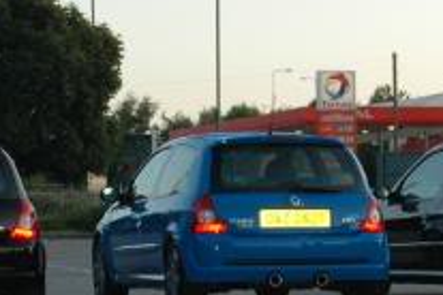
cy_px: 253
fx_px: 1993
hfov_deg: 12.7
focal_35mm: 162
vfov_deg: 8.4
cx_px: 272
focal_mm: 28
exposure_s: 1/400
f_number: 3.5
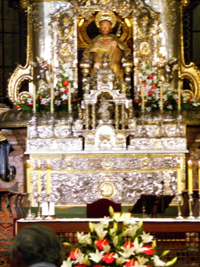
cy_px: 85
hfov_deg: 6.8
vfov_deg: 9.0
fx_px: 1687
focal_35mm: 219
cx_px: 99
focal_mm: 25.2
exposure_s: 1/15
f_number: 3.2
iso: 400
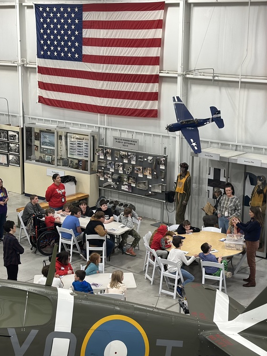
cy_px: 176
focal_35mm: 65
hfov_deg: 22.6
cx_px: 122
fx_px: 668
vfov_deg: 29.8
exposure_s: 1/120
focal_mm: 6.86
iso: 125
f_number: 1.78
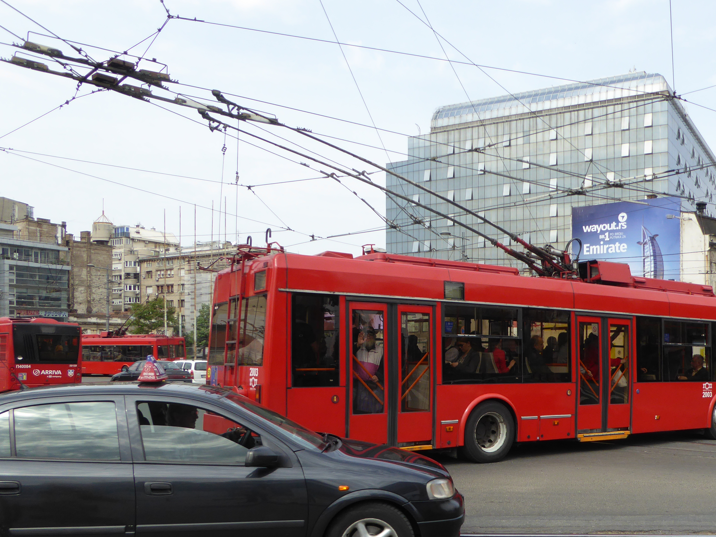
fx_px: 703
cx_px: 463
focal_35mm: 34
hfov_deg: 53.2
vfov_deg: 41.3
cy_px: 352
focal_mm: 4.3
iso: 100
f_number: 3.3
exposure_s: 1/640
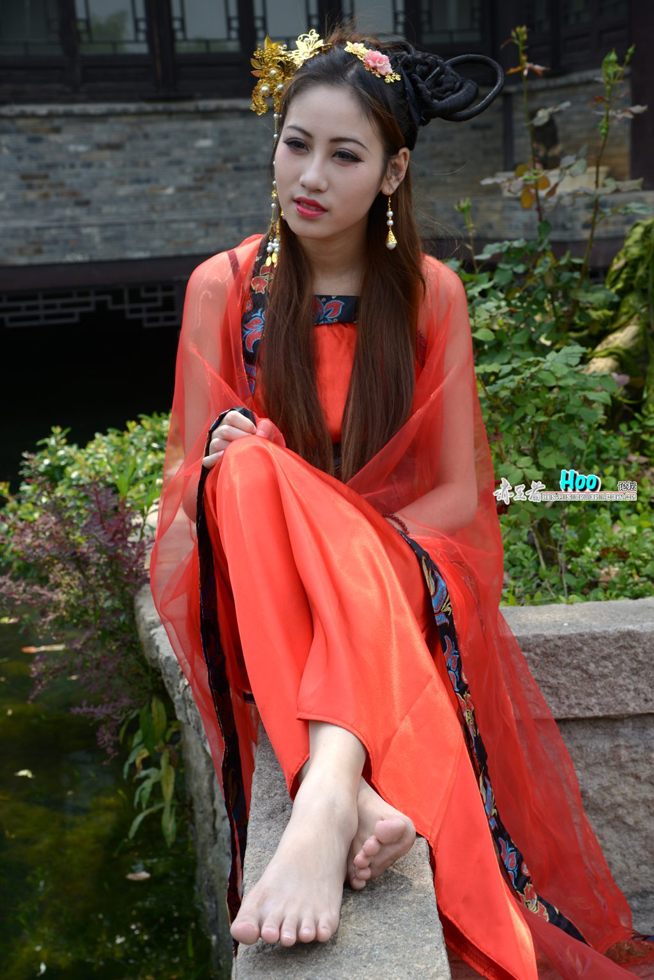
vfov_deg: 30.9
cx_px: 327
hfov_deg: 20.9
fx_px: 1770
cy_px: 490
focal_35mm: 65
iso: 200
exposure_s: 1/250
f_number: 9
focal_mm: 65
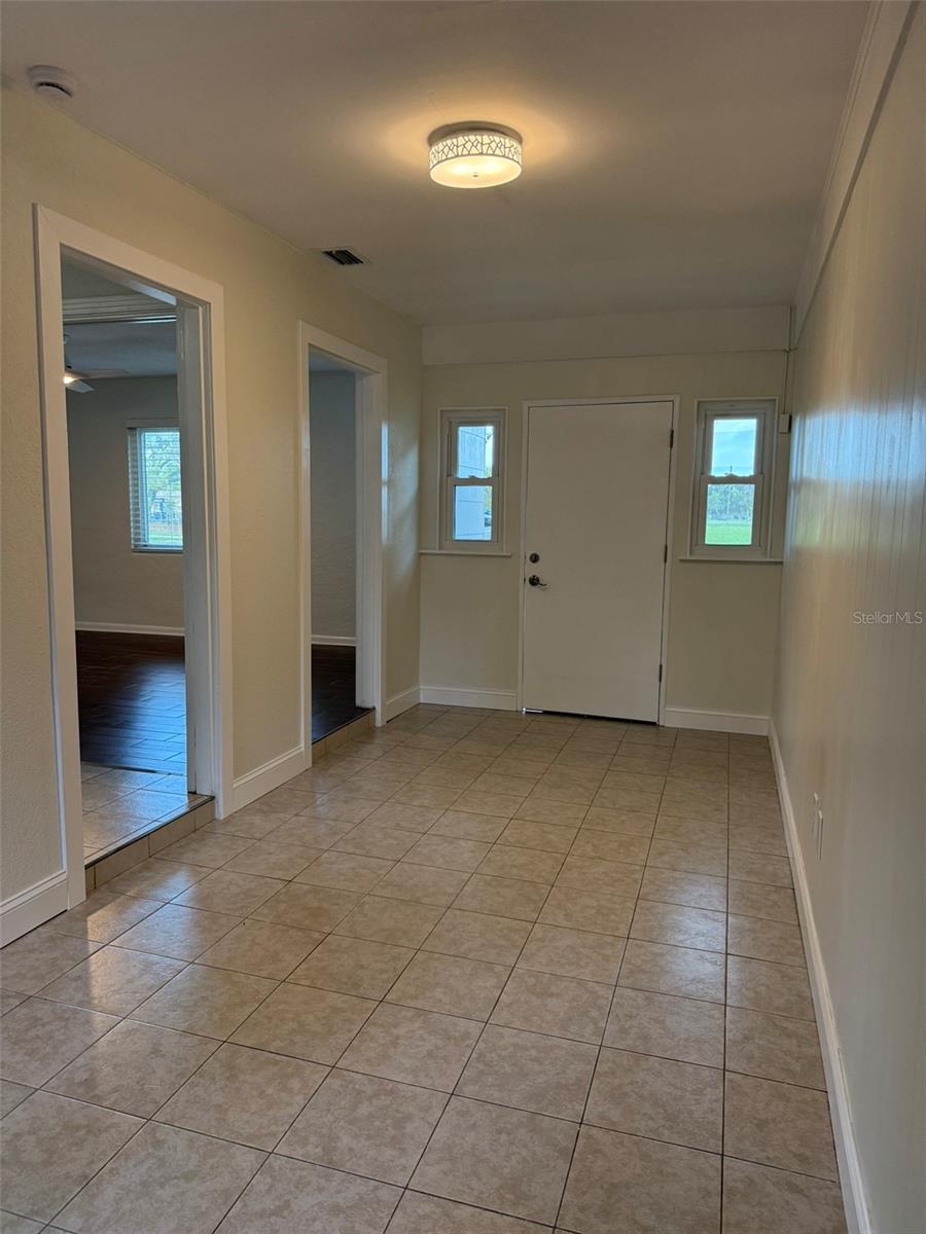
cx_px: 463
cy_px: 617
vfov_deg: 71.6
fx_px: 856
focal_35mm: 24
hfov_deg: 56.8
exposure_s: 1/120
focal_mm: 6.76
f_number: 1.78
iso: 250
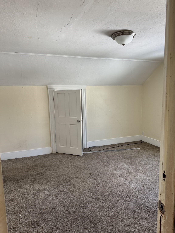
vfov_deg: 71.6
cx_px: 88
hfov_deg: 56.8
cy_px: 116
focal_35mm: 24
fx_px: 162
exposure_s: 1/121
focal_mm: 6.76
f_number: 1.78
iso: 125
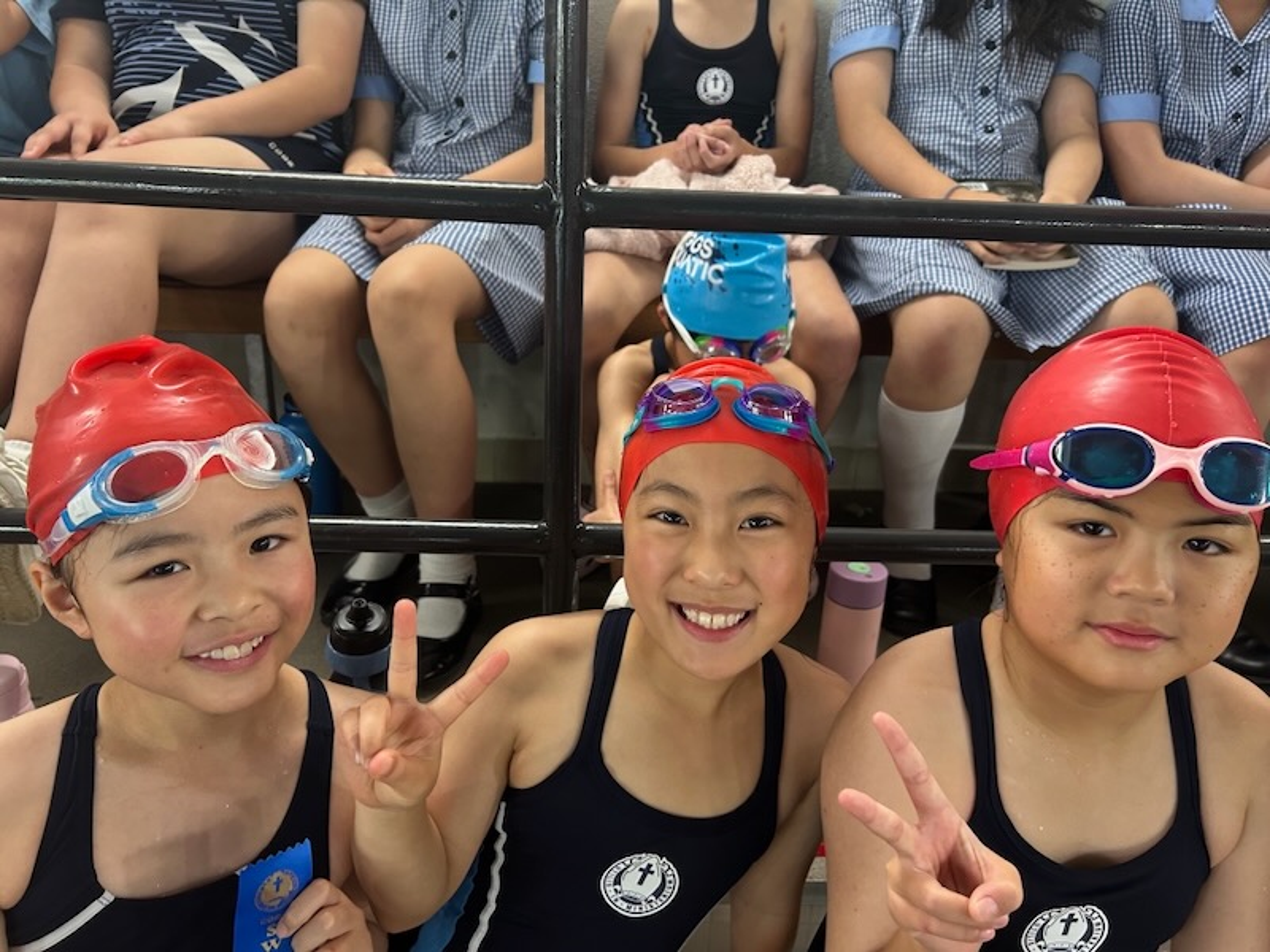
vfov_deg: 53.1
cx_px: 635
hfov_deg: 67.3
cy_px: 476
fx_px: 954
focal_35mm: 26
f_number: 1.5
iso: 250
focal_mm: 5.7
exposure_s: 1/50
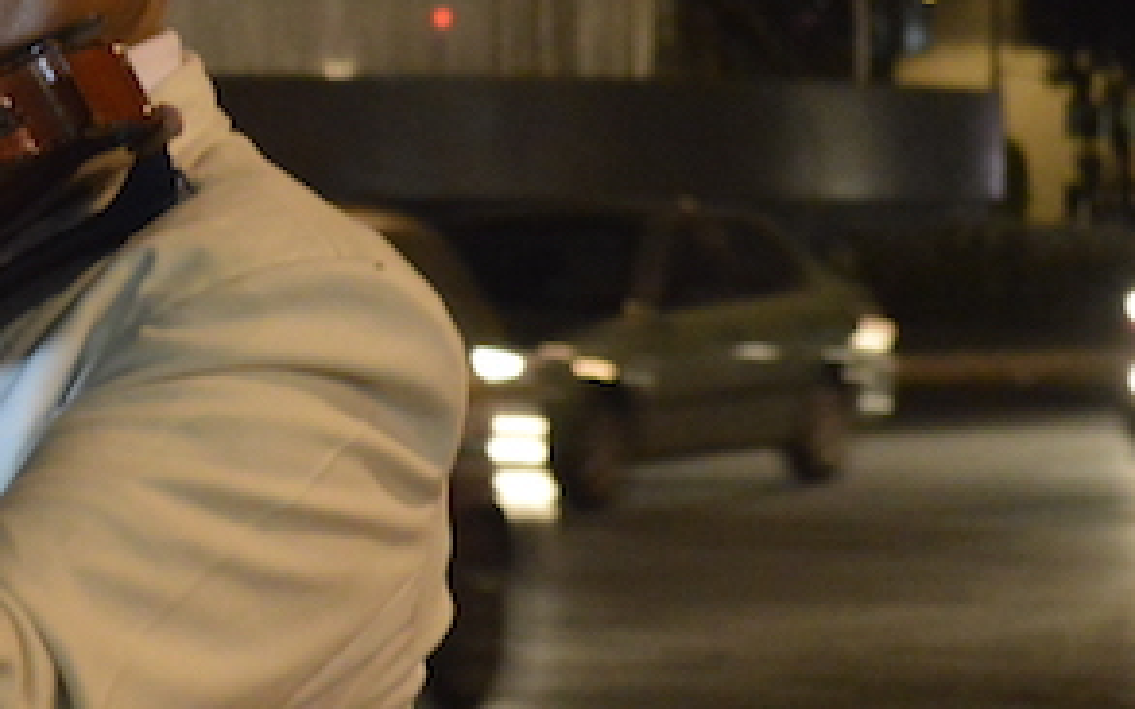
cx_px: -275
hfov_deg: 11.4
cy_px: 174
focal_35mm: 179
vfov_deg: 7.3
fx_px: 5536
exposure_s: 1/25
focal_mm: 38
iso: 3200
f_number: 5
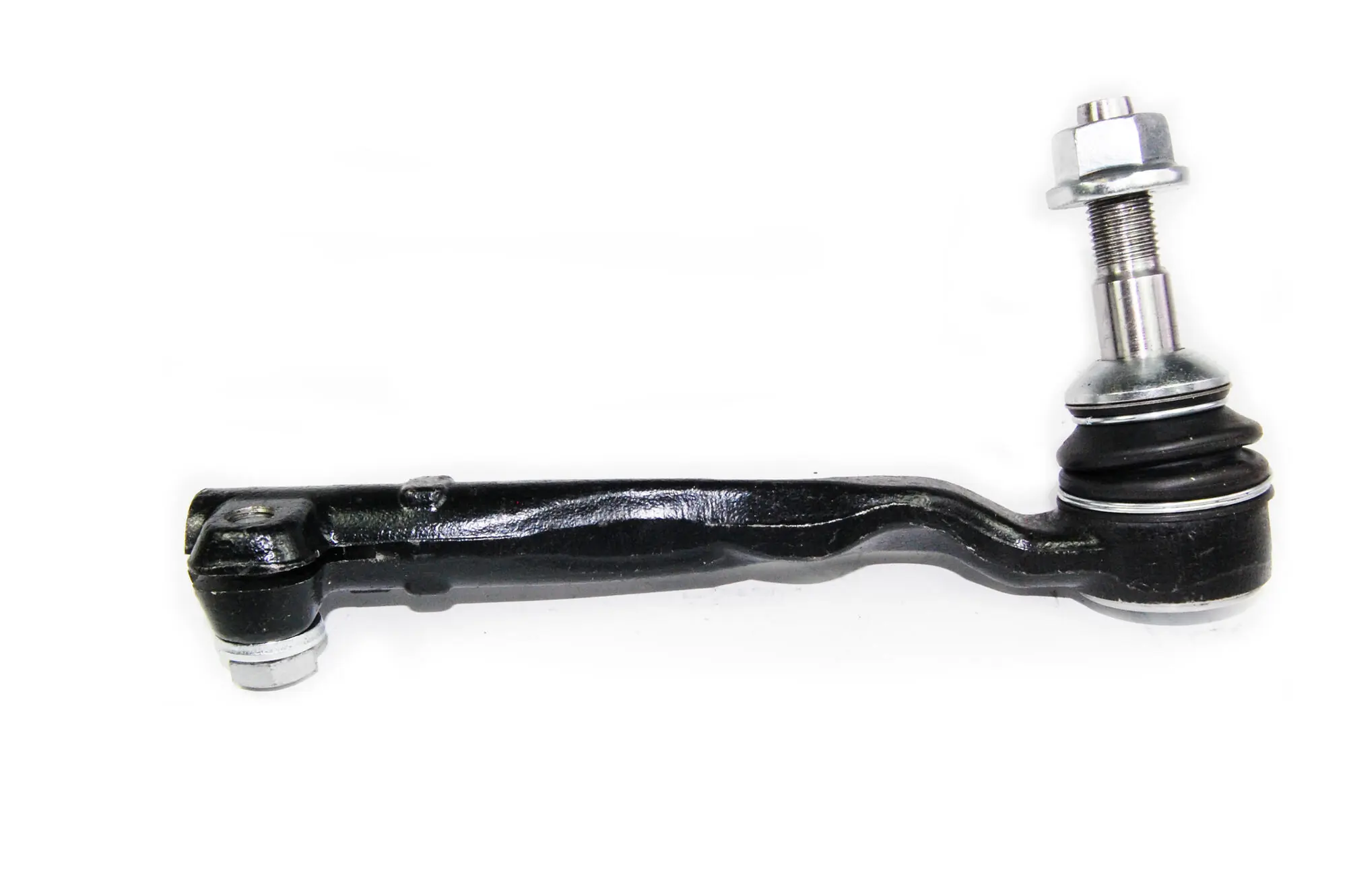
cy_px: 448
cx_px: 674
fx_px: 1346
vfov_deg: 36.8
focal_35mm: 36
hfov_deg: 53.2
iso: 800
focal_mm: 24
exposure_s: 1/100
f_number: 16
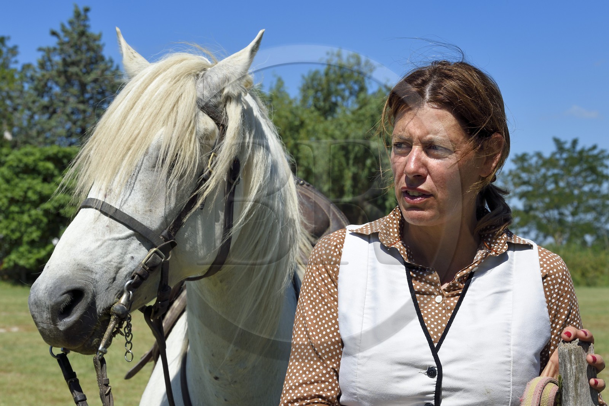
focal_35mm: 70
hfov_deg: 28.8
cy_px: 203
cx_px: 304
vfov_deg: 19.4
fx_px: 1184
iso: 200
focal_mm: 70
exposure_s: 1/400
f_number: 11
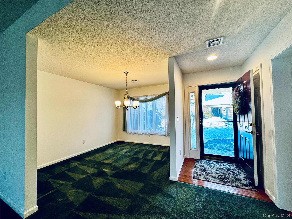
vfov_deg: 85.7
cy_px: 110
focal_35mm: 14
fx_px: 118
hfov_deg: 102.1
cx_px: 146
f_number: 2.2
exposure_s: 1/120
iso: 100
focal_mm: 2.22
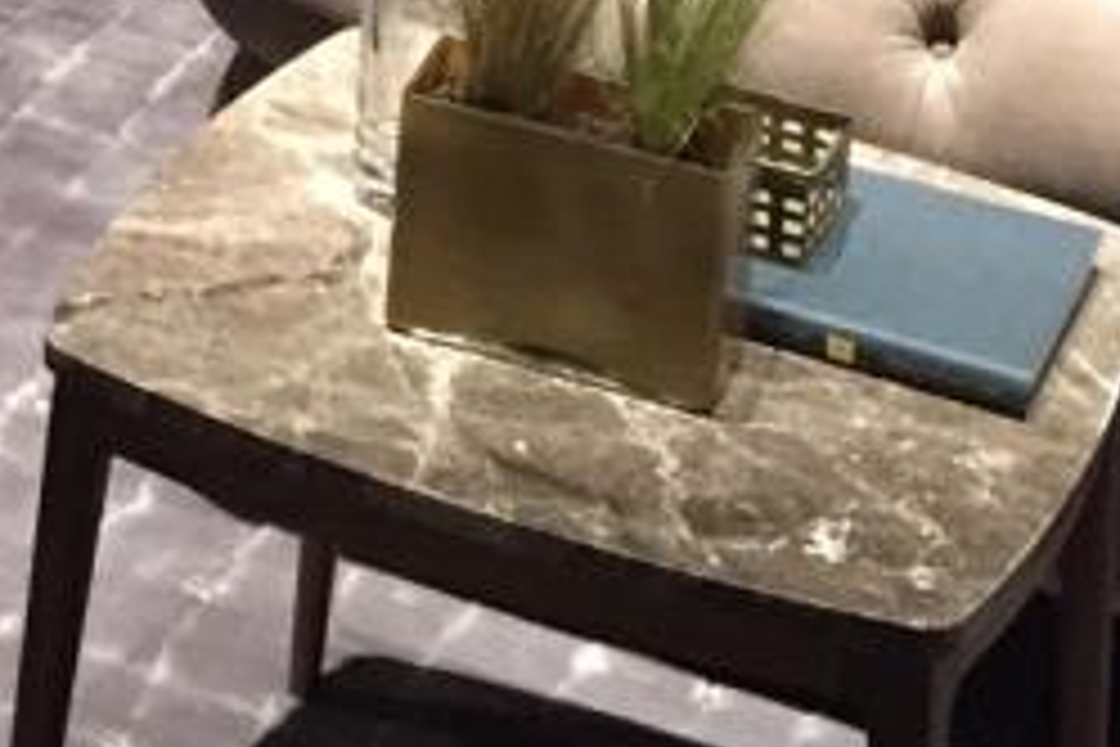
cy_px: -896
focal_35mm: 124
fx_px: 3857
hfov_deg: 15.6
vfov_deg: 10.0
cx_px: -414
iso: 250
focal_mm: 4.15
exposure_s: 1/20
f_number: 2.2
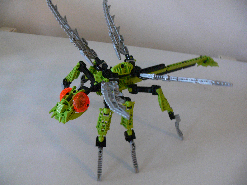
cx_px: 124
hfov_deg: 52.6
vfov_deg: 40.7
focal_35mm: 35
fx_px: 250
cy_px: 92
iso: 200
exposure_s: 1/6
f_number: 2.8
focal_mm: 7.4
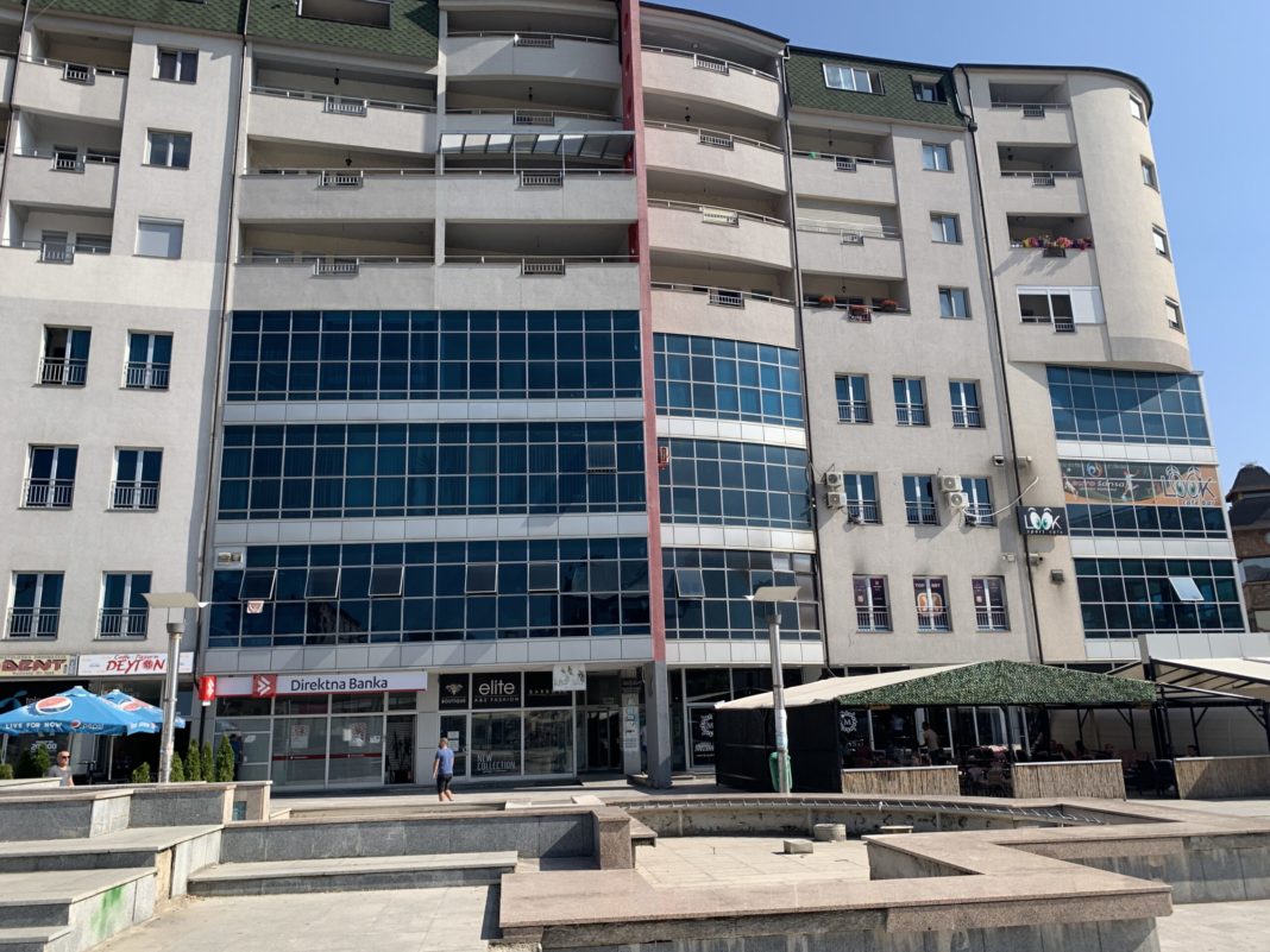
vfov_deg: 53.1
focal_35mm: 26
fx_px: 954
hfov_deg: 67.3
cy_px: 476
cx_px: 635
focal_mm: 4.25
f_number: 1.8
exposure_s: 1/1812
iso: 25
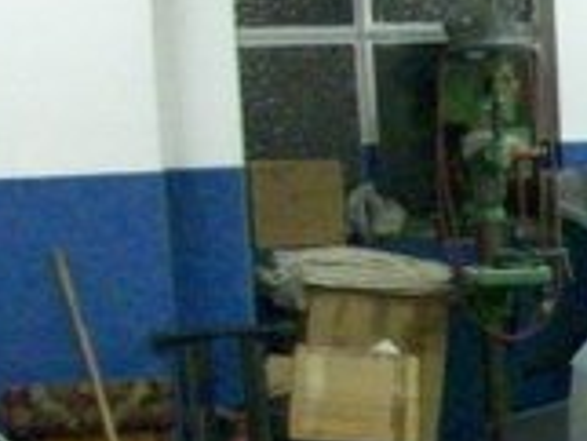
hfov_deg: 13.0
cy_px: 452
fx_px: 2291
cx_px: 1119
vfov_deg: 10.9
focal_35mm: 135
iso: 590
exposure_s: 1/128
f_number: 2.8
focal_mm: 5.7
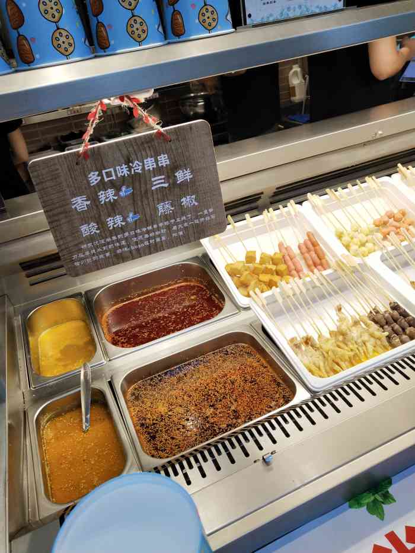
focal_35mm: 30
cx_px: 208
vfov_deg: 60.0
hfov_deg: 46.8
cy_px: 276
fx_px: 479
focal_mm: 3.95
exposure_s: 1/100
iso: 166
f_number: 1.8
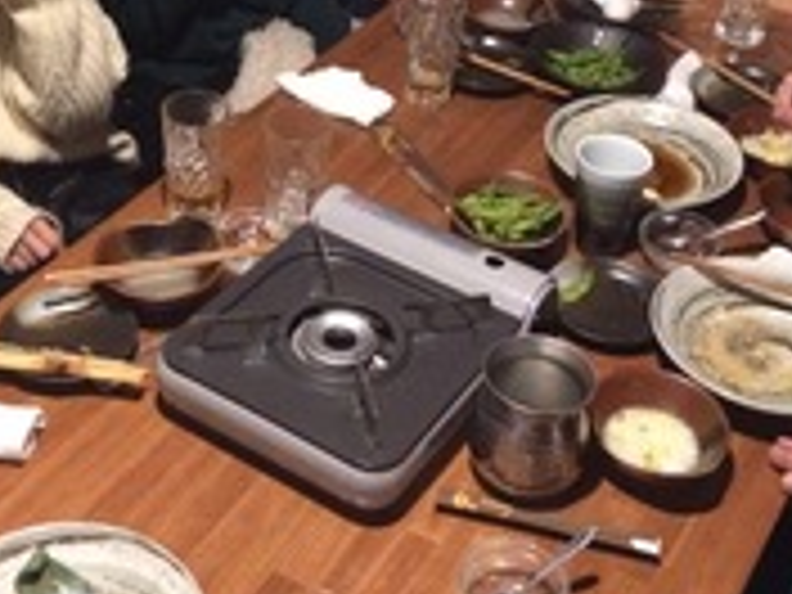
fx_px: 1510
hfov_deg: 29.4
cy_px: 68
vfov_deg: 21.8
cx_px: 346
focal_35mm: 66
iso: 500
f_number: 2.2
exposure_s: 1/15
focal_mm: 4.15
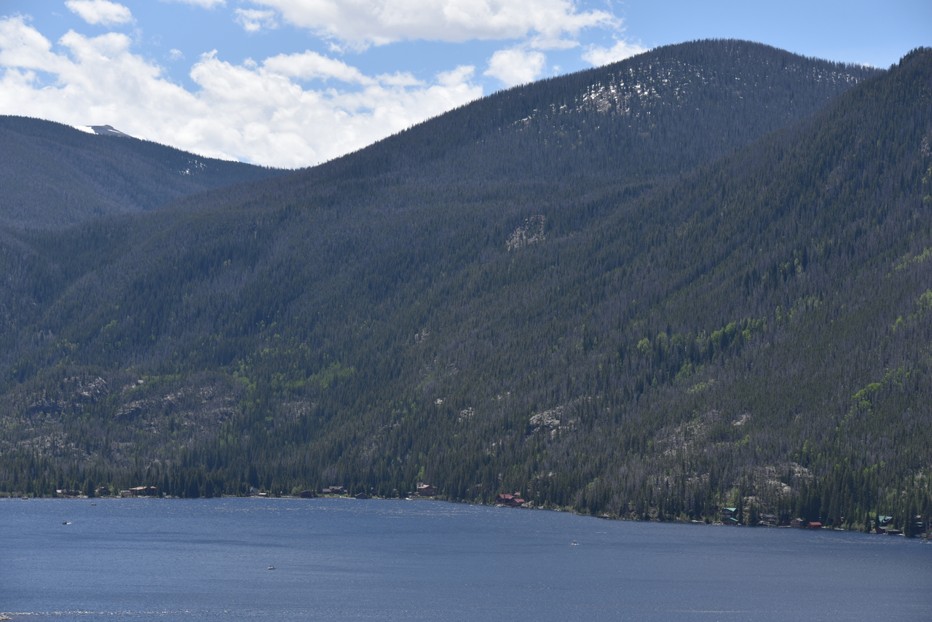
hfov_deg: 18.3
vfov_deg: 12.2
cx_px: 466
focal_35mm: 112
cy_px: 311
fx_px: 2900
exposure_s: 1/320
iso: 100
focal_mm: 112
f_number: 9
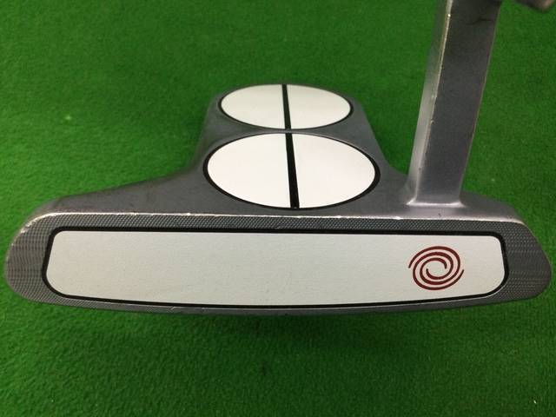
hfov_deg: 58.4
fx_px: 498
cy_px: 208
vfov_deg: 45.4
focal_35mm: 31
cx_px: 278
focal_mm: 3.3
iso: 50
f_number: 2.4
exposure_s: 1/30
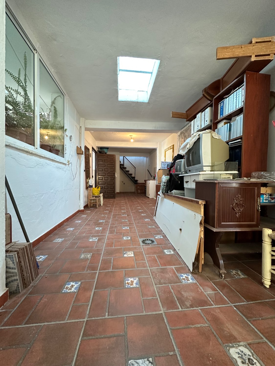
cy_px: 183
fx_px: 148
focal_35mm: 14
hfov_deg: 85.7
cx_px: 138
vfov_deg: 102.1
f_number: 2.2
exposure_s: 1/50
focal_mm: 2.22
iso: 320
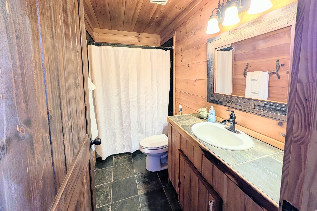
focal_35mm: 13
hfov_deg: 108.3
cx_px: 161
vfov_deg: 84.7
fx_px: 114
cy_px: 89
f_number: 1.7
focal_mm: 2.02
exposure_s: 1/60
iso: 69
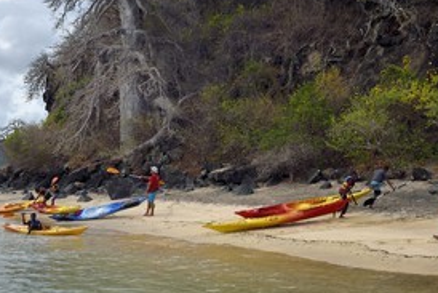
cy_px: 123
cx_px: 174
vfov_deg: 27.5
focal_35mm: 49
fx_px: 596
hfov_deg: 40.1
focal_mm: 32
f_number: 9
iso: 200
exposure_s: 1/250
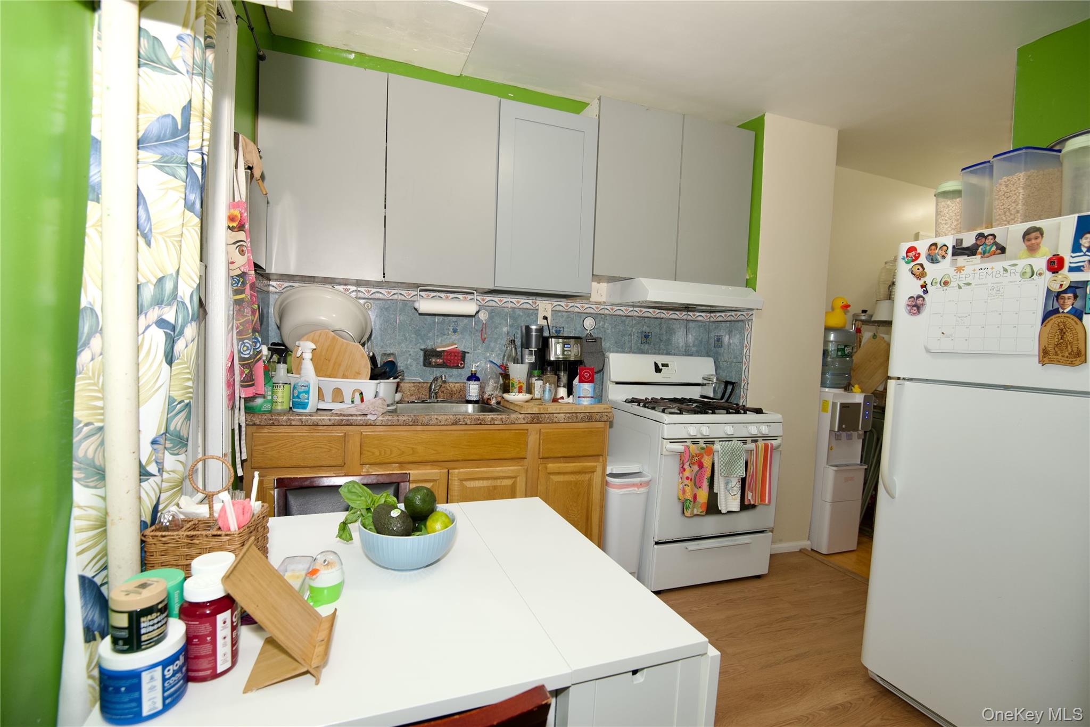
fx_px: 484
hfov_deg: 96.7
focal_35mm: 16
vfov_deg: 73.8
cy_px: 364
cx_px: 545
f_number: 5.6
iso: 400
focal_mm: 16
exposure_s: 1/60
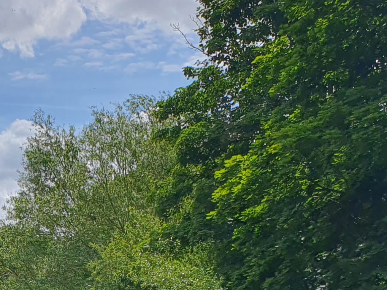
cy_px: 331
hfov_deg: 18.8
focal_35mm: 103
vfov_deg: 14.0
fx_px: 1151
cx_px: 56
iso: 50
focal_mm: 4.32
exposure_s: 1/2824
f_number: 2.4
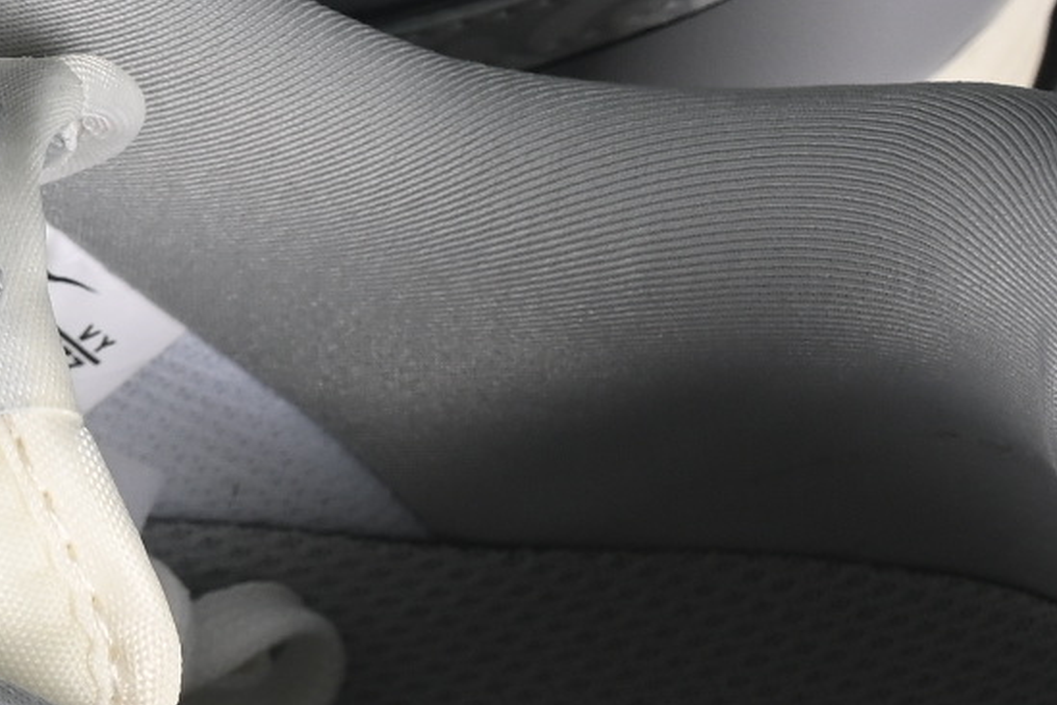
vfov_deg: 3.6
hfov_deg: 5.4
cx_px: -678
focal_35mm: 380
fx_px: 11156
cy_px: 399
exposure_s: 1/80
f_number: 7.1
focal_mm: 50
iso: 160
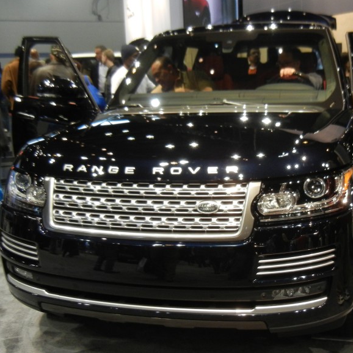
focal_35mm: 47
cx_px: 224
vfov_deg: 36.1
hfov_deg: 35.8
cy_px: 183
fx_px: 542
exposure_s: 1/60
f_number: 3.5
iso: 376
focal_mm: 5.4
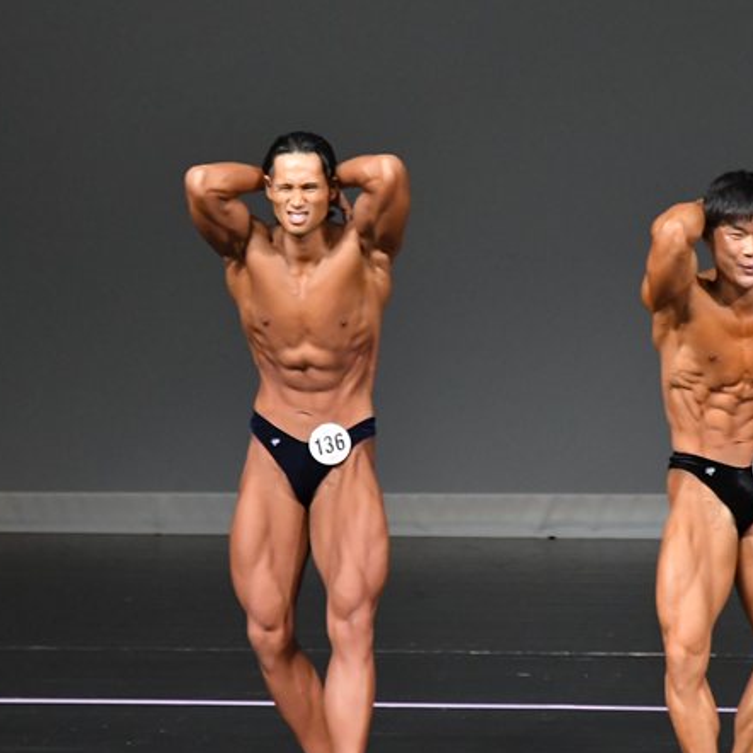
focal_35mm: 469
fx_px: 11542
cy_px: 409
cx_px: 417
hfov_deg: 3.7
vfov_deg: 3.7
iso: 5000
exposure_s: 1/400
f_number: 5.6
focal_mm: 210
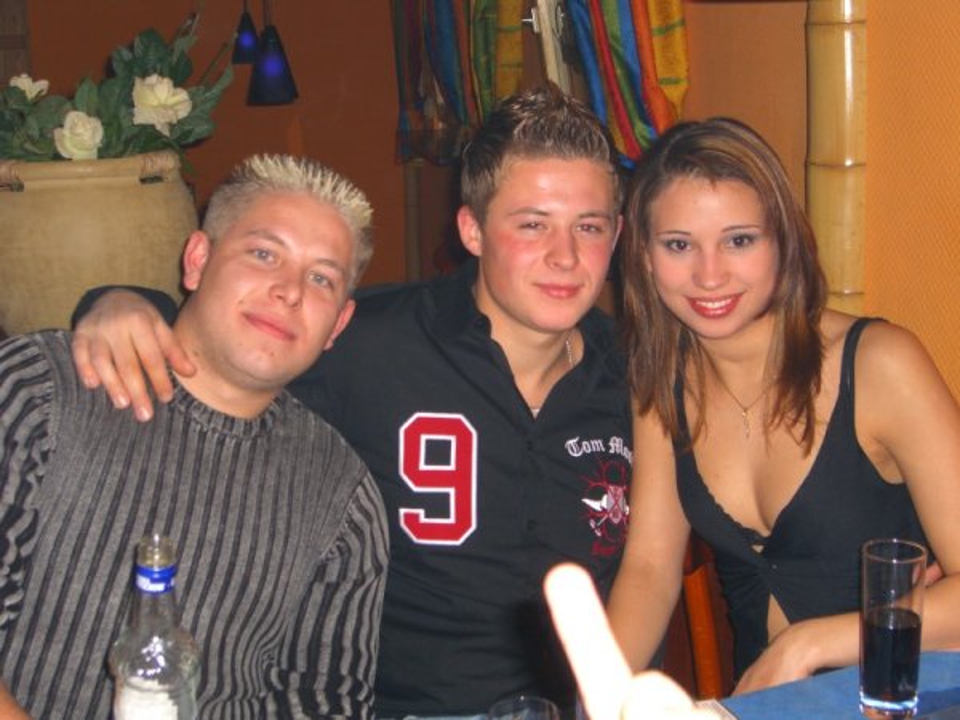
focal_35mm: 57
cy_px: 360
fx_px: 1581
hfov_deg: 33.8
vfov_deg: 25.7
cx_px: 480
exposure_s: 1/60
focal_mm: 11.8
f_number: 3.6
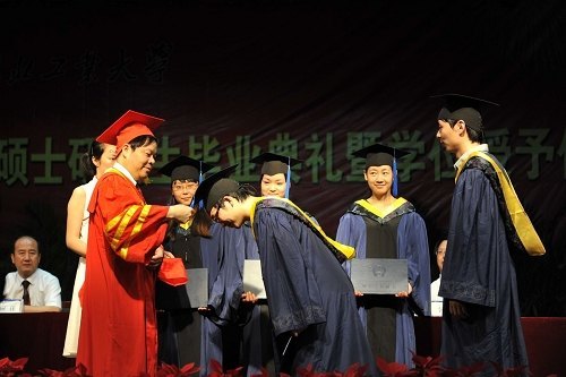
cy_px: 188
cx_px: 283
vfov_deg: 19.4
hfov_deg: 28.9
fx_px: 1100
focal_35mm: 70
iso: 800
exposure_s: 1/160
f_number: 2.8
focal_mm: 70
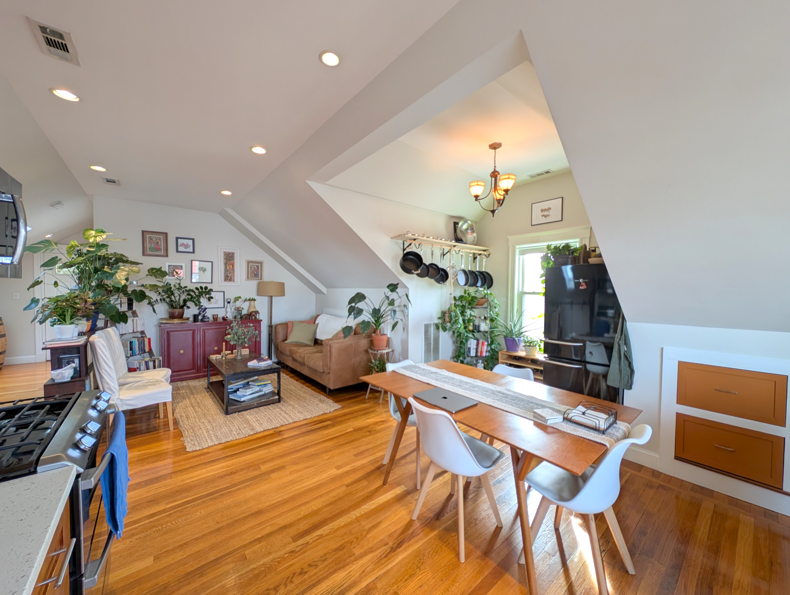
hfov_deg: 110.5
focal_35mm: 12
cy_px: 298
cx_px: 395
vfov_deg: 94.6
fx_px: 274
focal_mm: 2.23
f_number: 1.95
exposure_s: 1/60
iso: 63
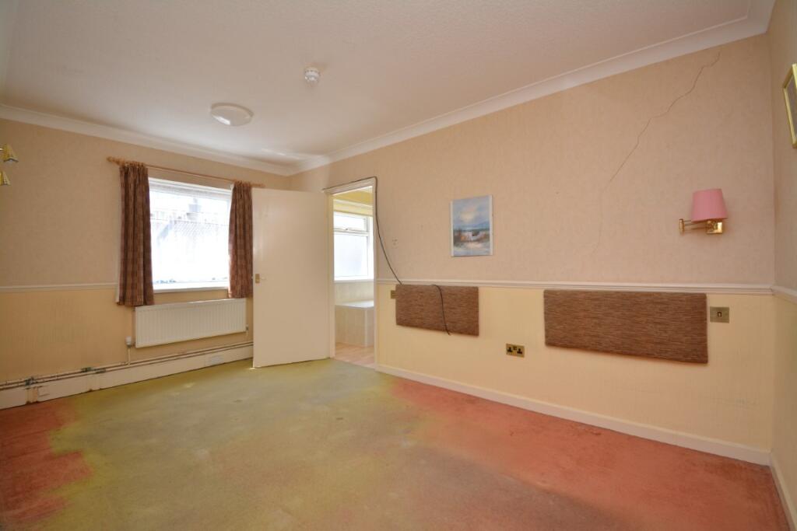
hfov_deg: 100.4
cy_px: 266
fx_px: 332
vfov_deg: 77.3
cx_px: 398
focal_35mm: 15
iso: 100
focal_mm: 10
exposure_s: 1/40
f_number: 5.6
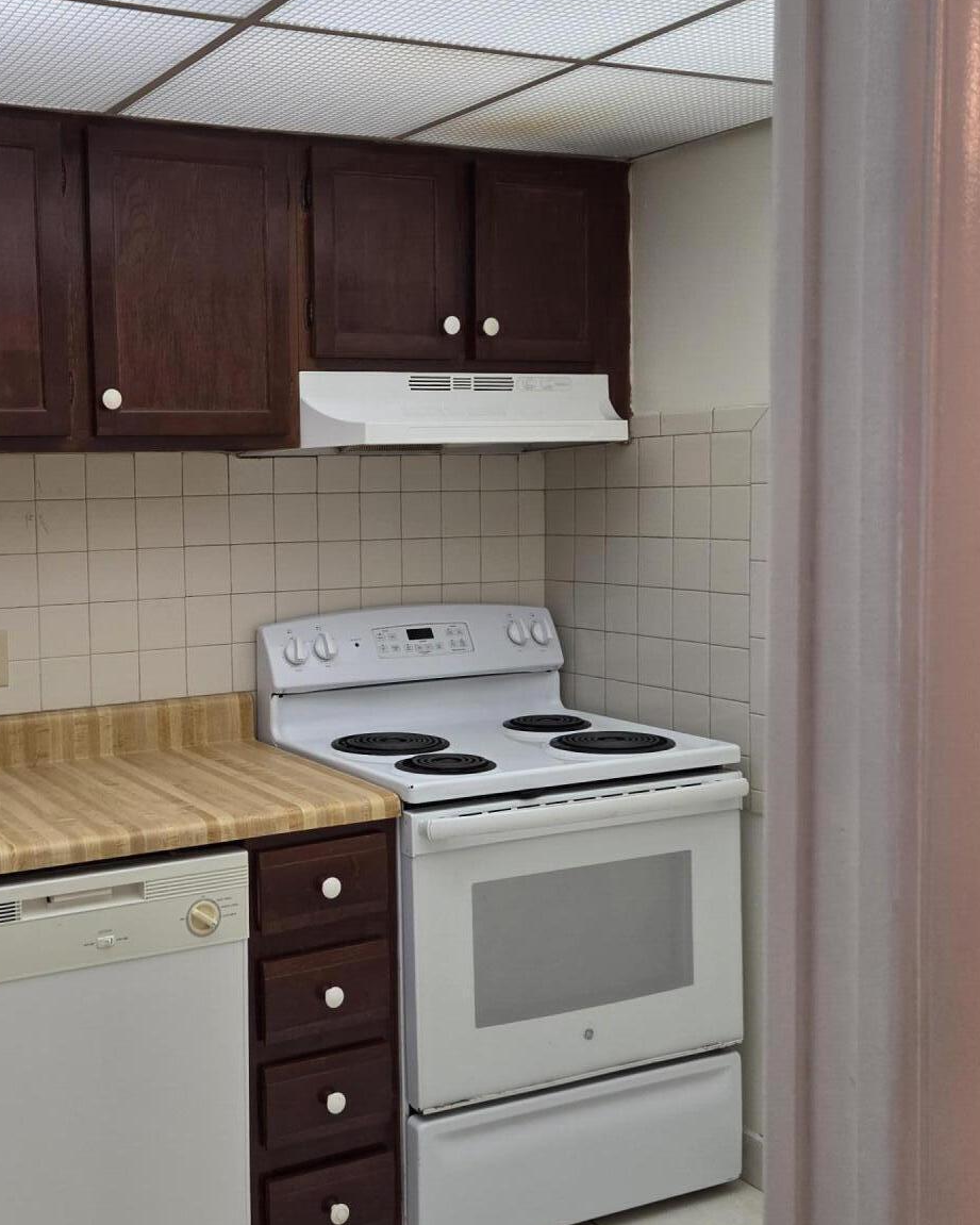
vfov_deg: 46.8
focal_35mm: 39
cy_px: 597
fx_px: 1414
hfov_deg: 37.1
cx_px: 221
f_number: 1.8
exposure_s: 1/120
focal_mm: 5.4
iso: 160
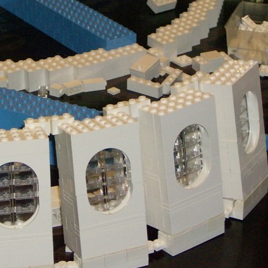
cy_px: 111
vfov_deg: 11.6
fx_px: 1314
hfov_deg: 11.6
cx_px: 39
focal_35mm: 150
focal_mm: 14.1
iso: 200
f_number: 4.2
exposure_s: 1/101
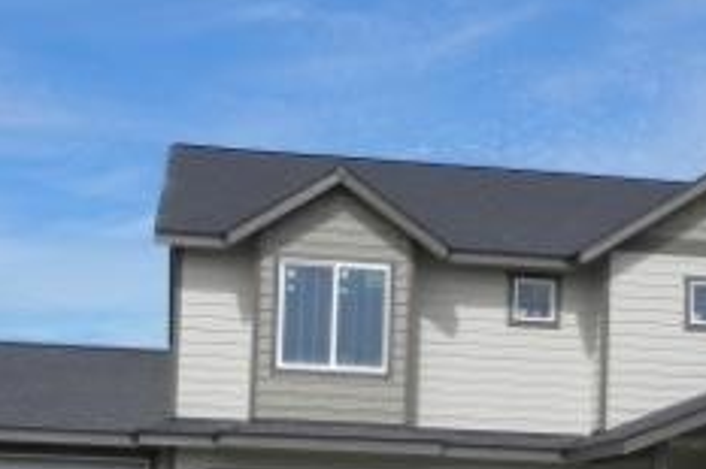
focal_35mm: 82
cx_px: 479
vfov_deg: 16.3
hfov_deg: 24.6
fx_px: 1607
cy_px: 481
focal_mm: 7.3
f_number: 8
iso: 160
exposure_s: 1/520
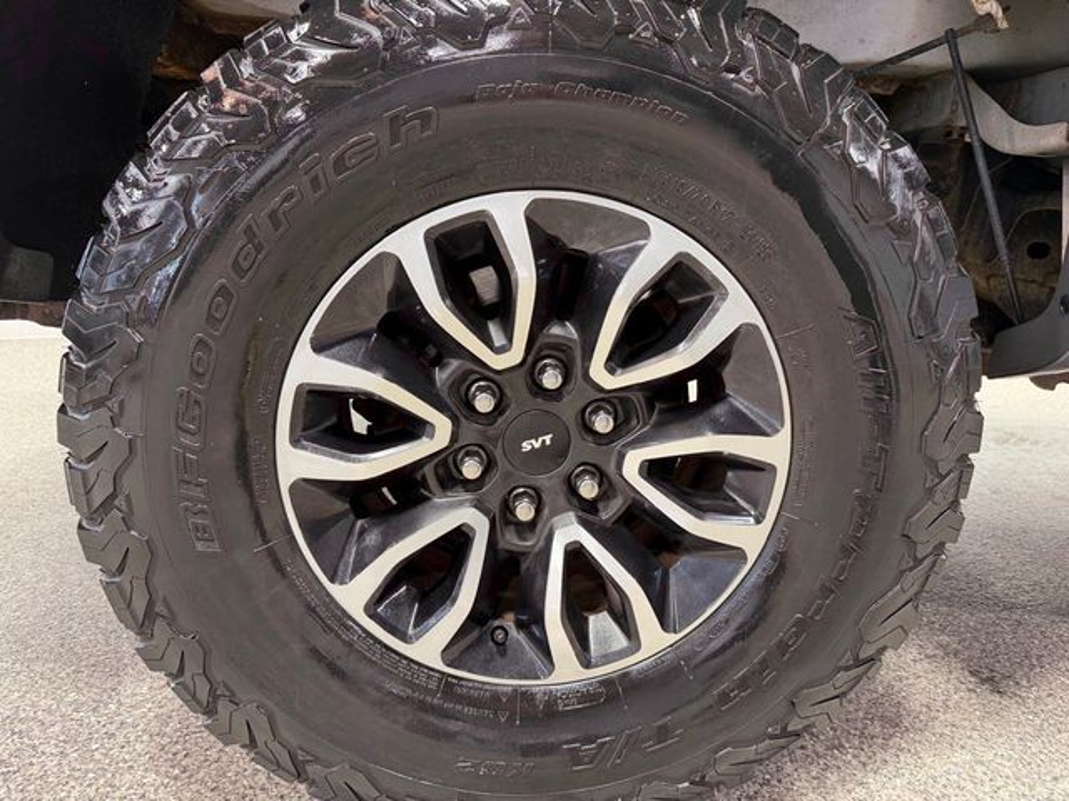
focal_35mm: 24
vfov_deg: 56.8
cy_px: 400
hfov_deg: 71.6
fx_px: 741
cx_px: 534
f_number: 1.78
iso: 160
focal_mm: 6.76
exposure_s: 1/60
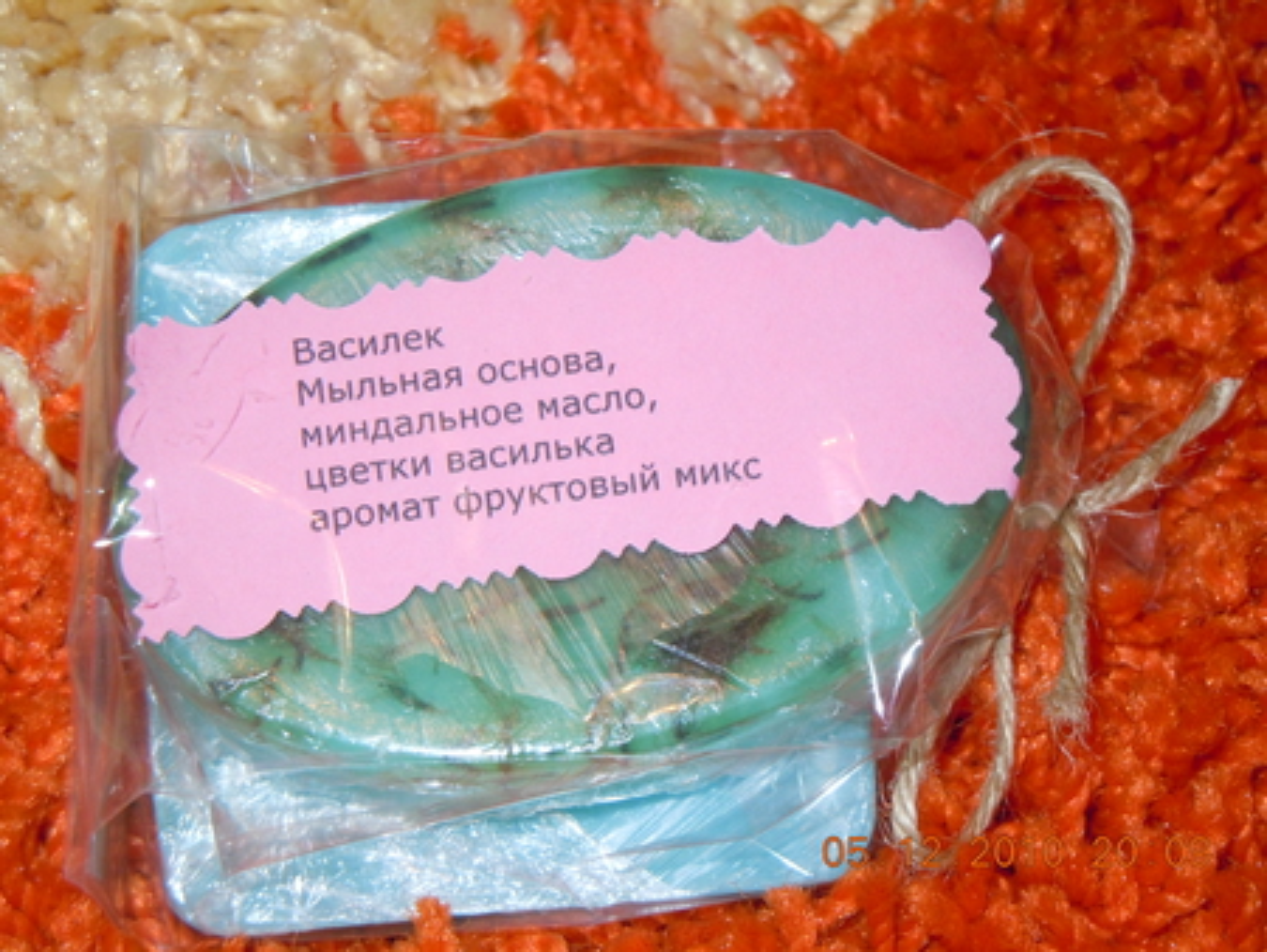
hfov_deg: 19.3
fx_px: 3735
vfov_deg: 14.5
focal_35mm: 102
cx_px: 634
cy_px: 476
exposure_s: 1/50
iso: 400
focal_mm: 18.3
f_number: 4.5
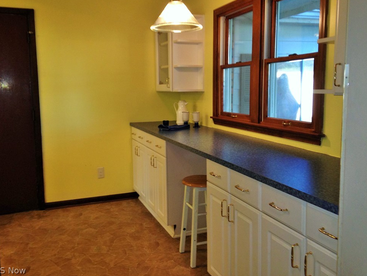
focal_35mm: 35
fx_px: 371
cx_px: 181
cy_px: 130
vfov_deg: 40.7
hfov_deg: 52.6
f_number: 2.4
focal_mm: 4.12
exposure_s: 1/20
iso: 100
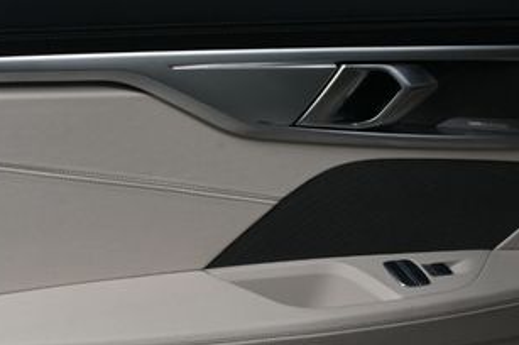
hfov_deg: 26.2
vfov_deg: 18.1
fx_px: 1080
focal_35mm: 75
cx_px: 59
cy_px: 247
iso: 100
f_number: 14
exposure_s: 1/160
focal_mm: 24
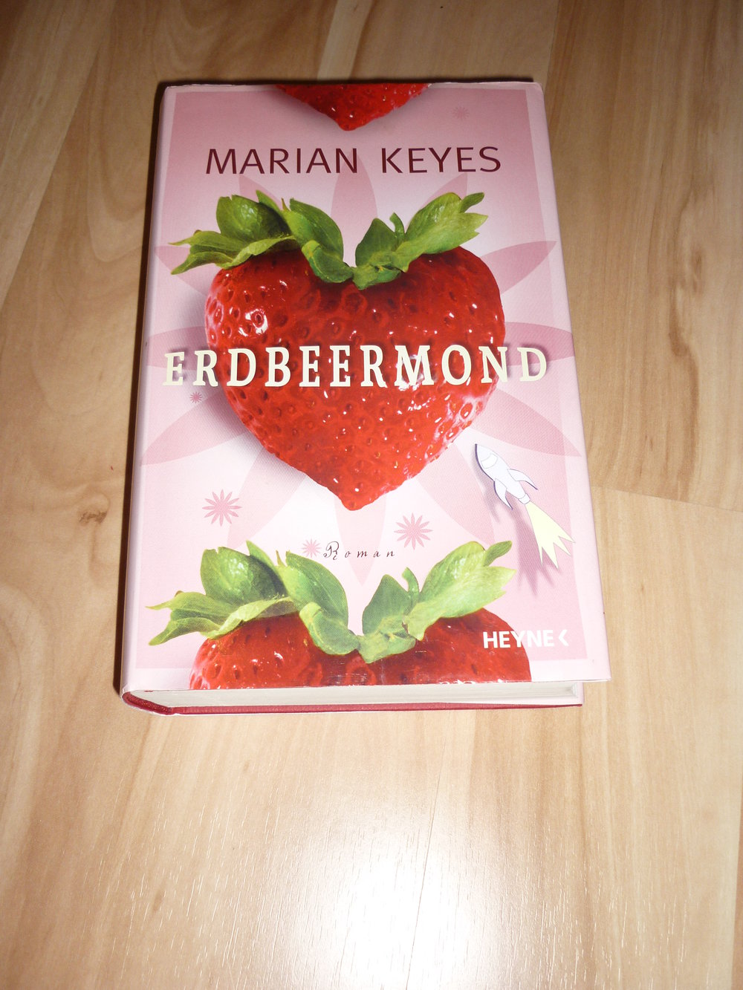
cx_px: 372
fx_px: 944
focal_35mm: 33
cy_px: 495
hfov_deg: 43.0
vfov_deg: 55.3
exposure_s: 1/30
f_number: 2.8
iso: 100
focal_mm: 5.5
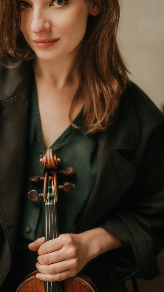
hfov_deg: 17.9
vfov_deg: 31.3
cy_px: 110
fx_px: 518
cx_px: 49
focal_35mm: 67
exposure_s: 1/100
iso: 320
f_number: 1.8
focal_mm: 50
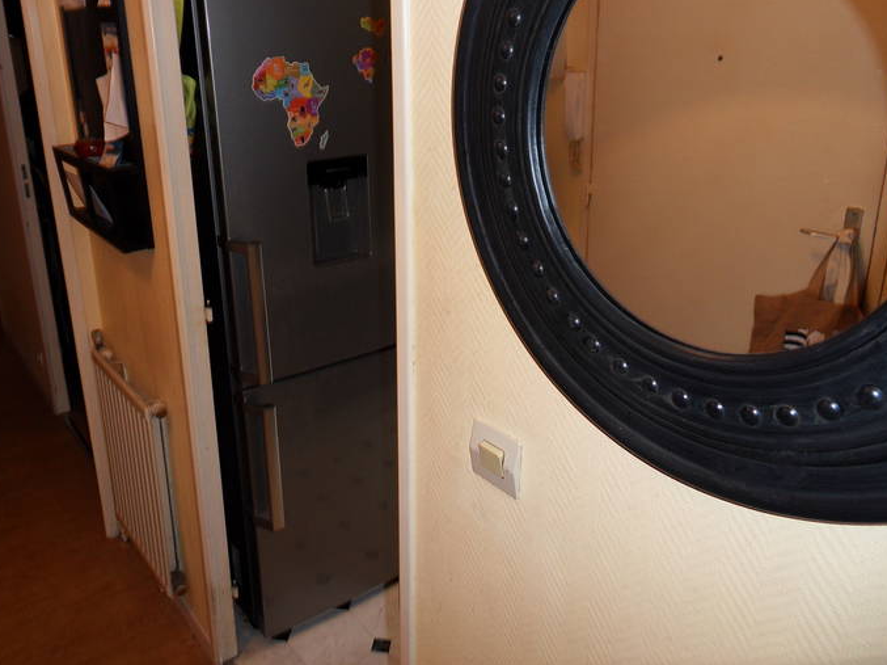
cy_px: 290
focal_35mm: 28
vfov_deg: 49.6
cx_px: 414
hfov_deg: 63.4
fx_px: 717
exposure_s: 1/30
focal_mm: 4.3
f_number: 3.3
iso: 100
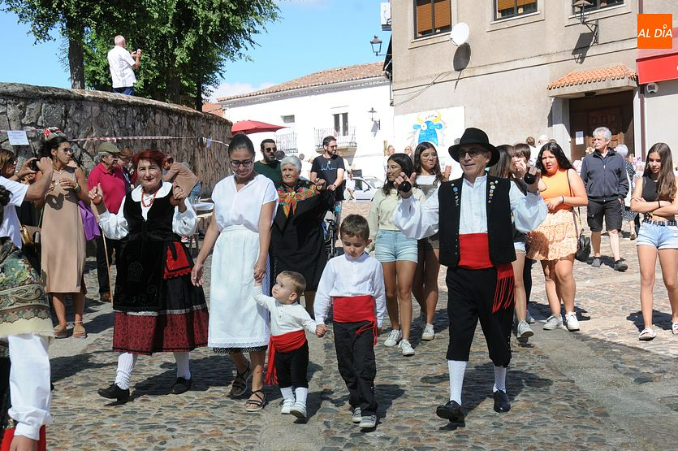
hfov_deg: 34.5
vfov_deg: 23.3
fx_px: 1091
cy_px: 227
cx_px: 344
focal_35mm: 58
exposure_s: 1/320
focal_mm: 38
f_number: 9
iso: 200
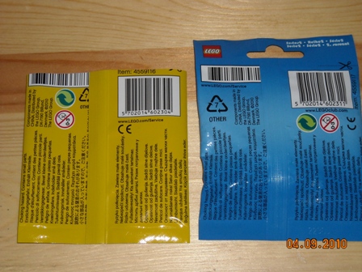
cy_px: 136
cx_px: 181
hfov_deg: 23.3
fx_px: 878
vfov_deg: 17.6
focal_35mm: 84
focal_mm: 13.73
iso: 200
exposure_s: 1/125
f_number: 4.1
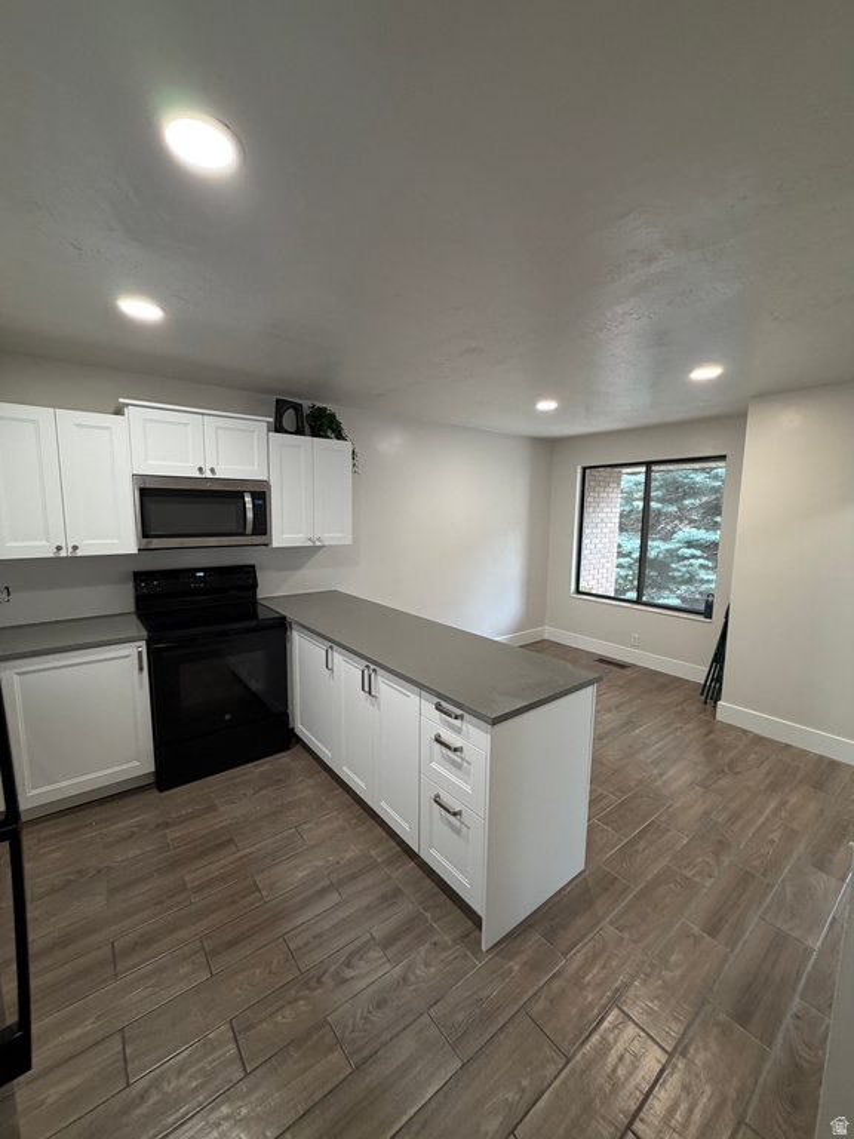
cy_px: 570
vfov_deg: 102.1
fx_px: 461
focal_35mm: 14
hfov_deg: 85.7
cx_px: 427
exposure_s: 1/120
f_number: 2.2
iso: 250
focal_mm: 2.22
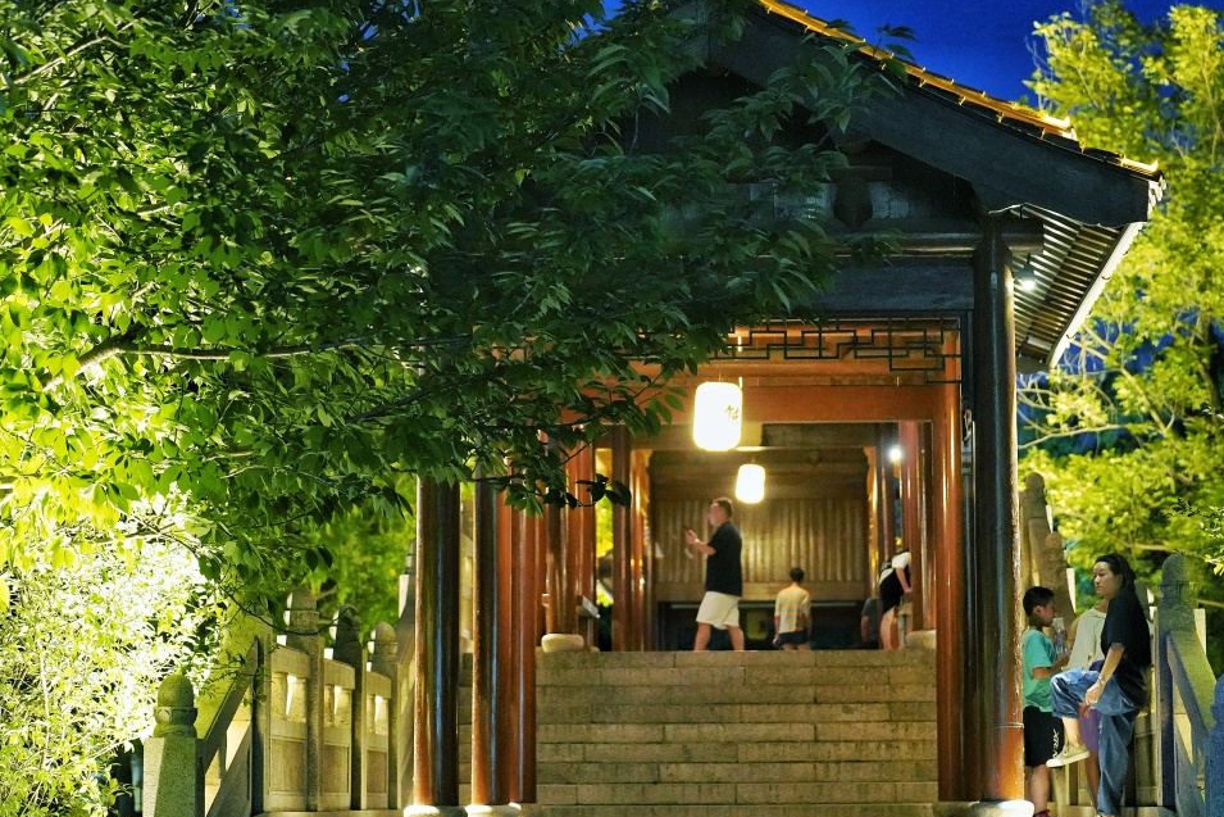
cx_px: 687
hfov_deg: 21.9
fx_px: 3162
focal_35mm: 93
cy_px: 344
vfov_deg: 14.7
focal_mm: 74
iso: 12800
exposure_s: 1/60
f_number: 2.8
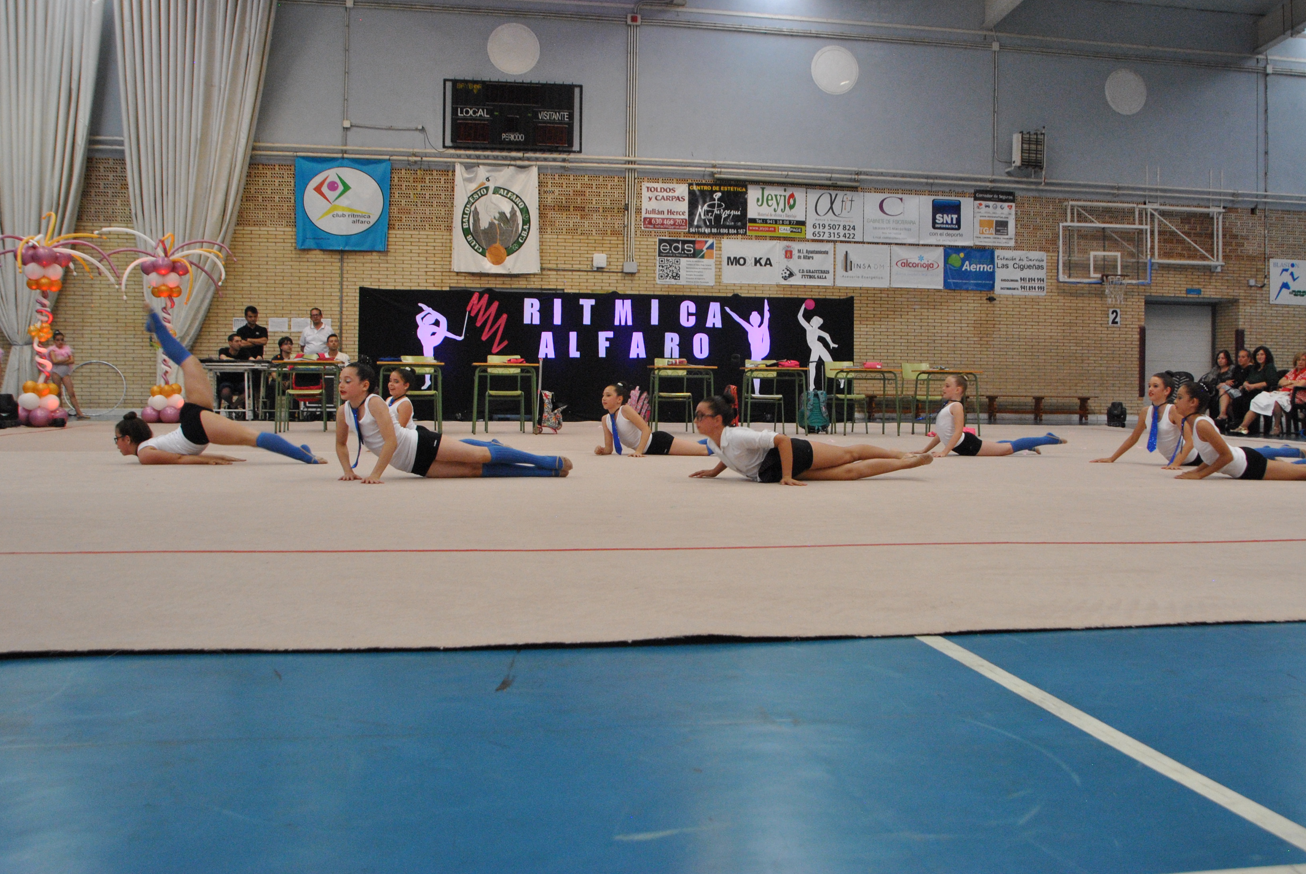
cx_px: 735
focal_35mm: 39
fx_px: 1417
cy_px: 361
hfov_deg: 49.4
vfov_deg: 34.2
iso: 800
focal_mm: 22
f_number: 5.6
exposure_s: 1/125
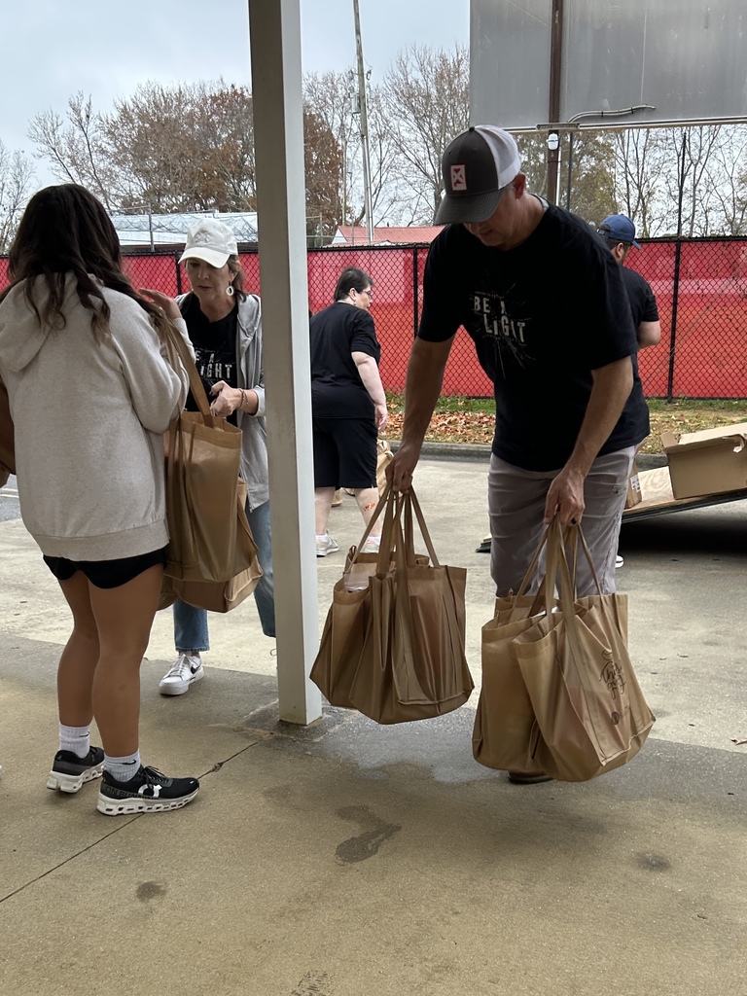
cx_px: 374
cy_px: 498
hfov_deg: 53.1
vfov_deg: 67.3
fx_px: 748
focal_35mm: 26
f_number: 1.5
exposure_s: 1/552
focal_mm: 5.7
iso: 50
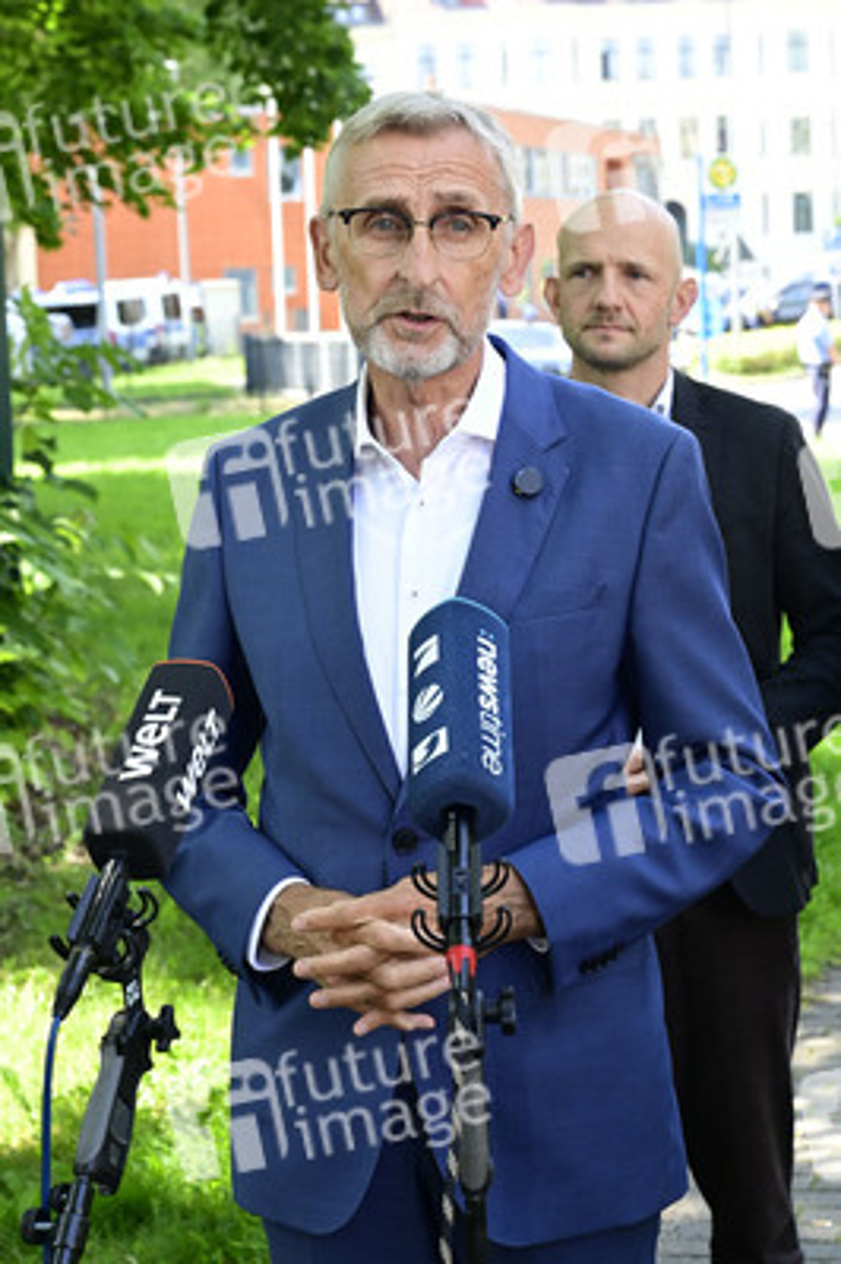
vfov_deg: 28.9
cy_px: 632
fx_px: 2457
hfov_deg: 19.4
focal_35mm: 70
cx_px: 420
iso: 1000
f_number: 8
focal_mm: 70
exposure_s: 1/200
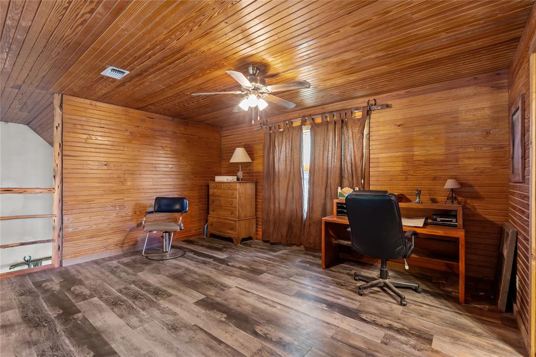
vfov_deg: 73.7
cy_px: 178
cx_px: 268
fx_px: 238
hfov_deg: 96.8
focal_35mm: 16
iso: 640
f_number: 8
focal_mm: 16
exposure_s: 2.5
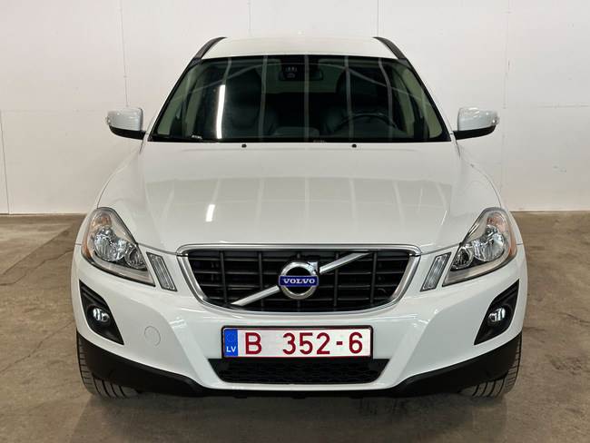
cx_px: 295
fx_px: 818
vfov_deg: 30.3
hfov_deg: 39.6
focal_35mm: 48
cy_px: 222
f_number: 1.8
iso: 80
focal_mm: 6.86
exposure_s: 1/50
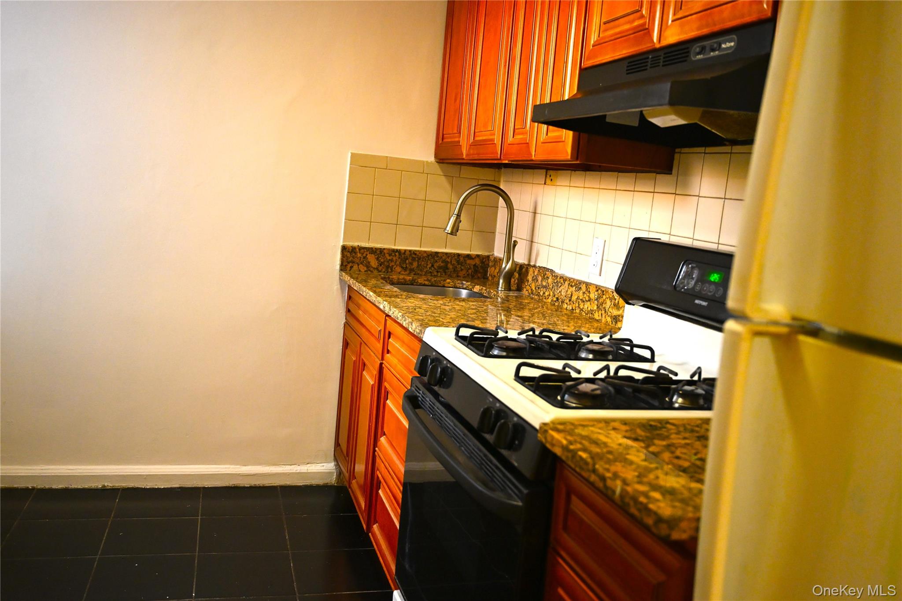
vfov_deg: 40.5
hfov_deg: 58.0
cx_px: 451
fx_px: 814
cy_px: 300
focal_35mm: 32
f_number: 4
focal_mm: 32.5
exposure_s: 1/250
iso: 3200
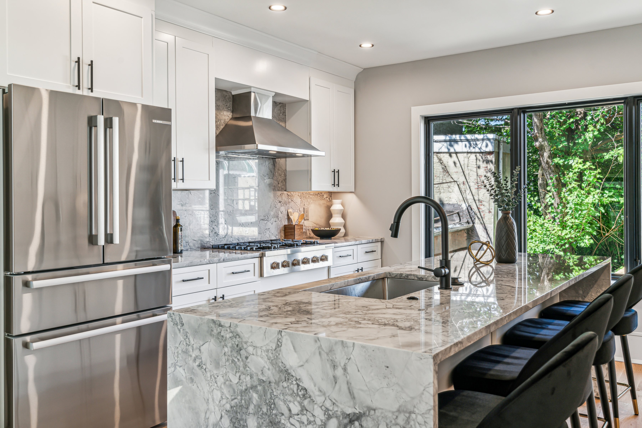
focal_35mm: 31
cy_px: 214
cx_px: 321
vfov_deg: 42.3
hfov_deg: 60.3
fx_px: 553
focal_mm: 31
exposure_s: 1/15
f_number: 8
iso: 250
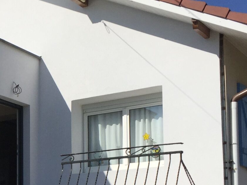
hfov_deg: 21.5
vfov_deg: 16.8
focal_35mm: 86
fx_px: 614
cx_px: -27
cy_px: 186
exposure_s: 1/4950
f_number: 2.2
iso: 32
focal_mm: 4.15
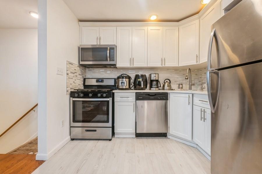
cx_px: 131
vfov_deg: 77.3
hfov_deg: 100.4
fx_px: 109
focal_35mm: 15
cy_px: 87
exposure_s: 1/6
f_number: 11
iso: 400
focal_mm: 15
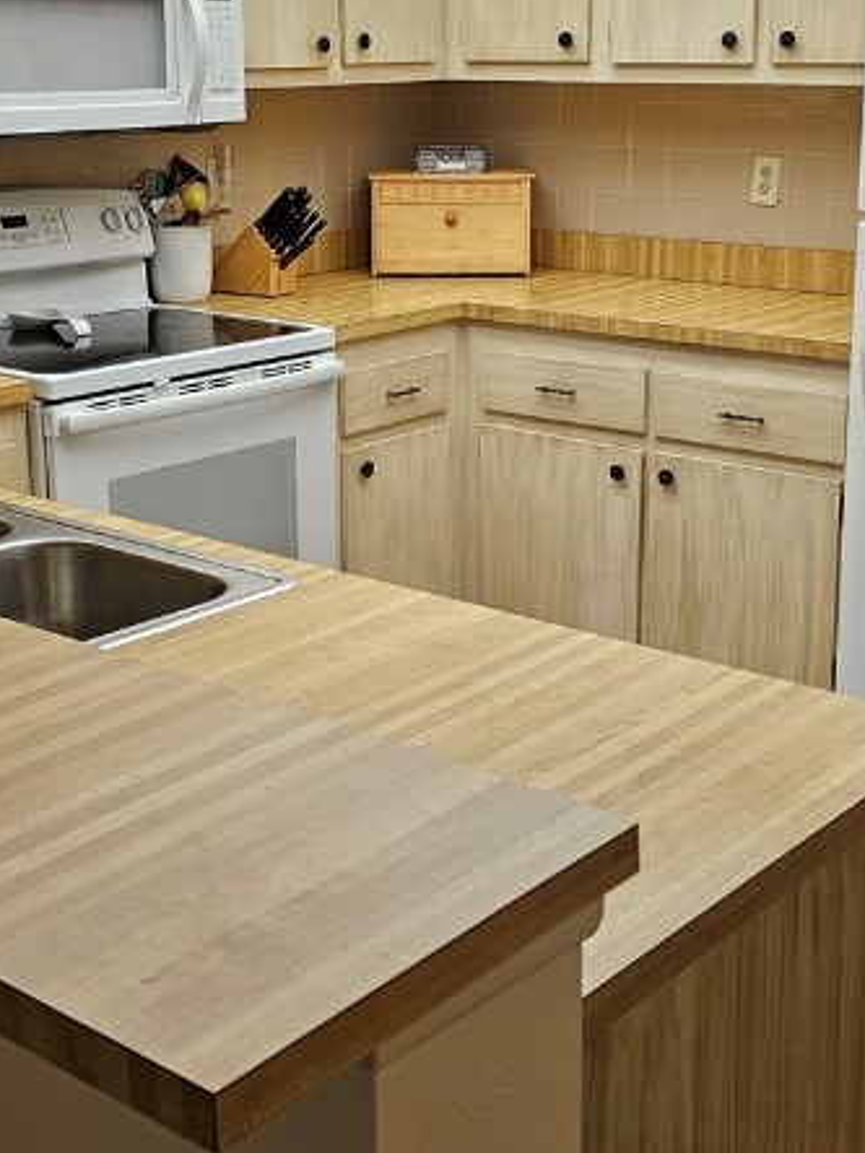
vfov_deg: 36.0
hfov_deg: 27.5
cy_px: 436
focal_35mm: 53
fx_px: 1766
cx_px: 431
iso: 125
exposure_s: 1/120
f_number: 1.7
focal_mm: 6.3
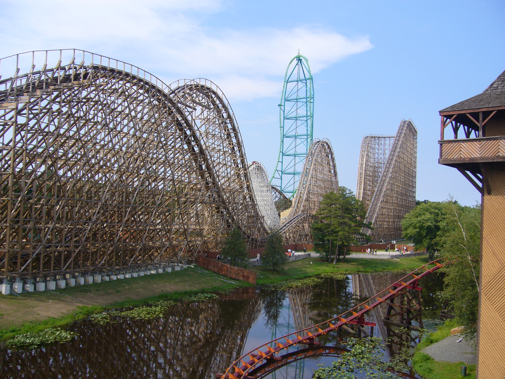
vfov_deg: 40.7
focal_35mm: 35
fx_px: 511
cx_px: 252
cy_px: 190
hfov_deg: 52.6
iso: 80
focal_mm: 5.8
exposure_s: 1/200
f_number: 5.6
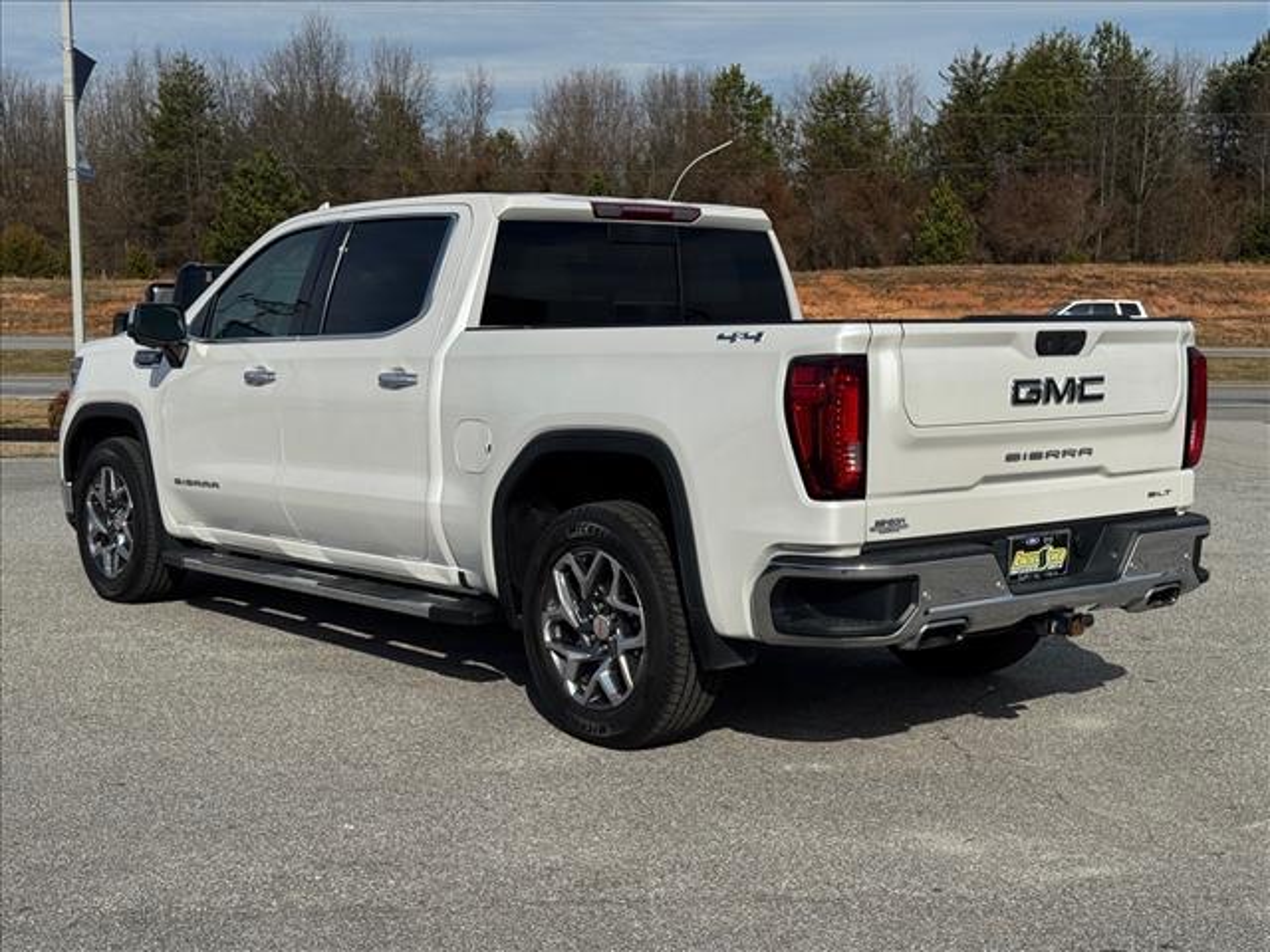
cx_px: 635
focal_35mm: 48
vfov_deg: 30.3
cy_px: 476
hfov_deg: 39.7
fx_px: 1761
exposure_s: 1/9009
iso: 64
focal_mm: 6.76
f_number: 1.78
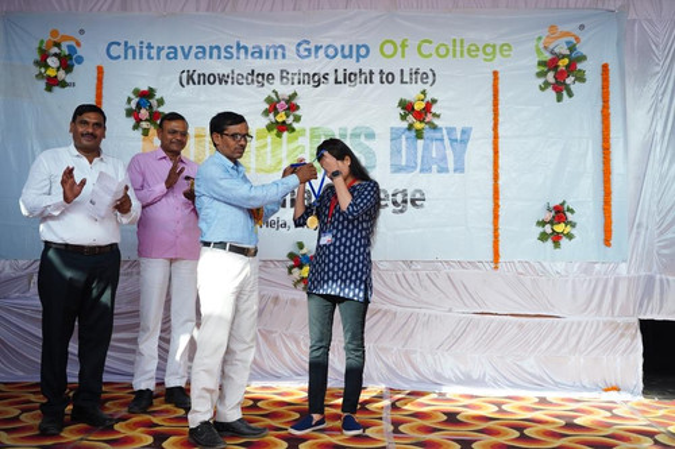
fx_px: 675
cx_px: 338
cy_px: 224
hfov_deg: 53.1
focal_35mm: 36
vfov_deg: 36.8
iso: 400
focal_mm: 36
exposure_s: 1/160
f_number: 6.3
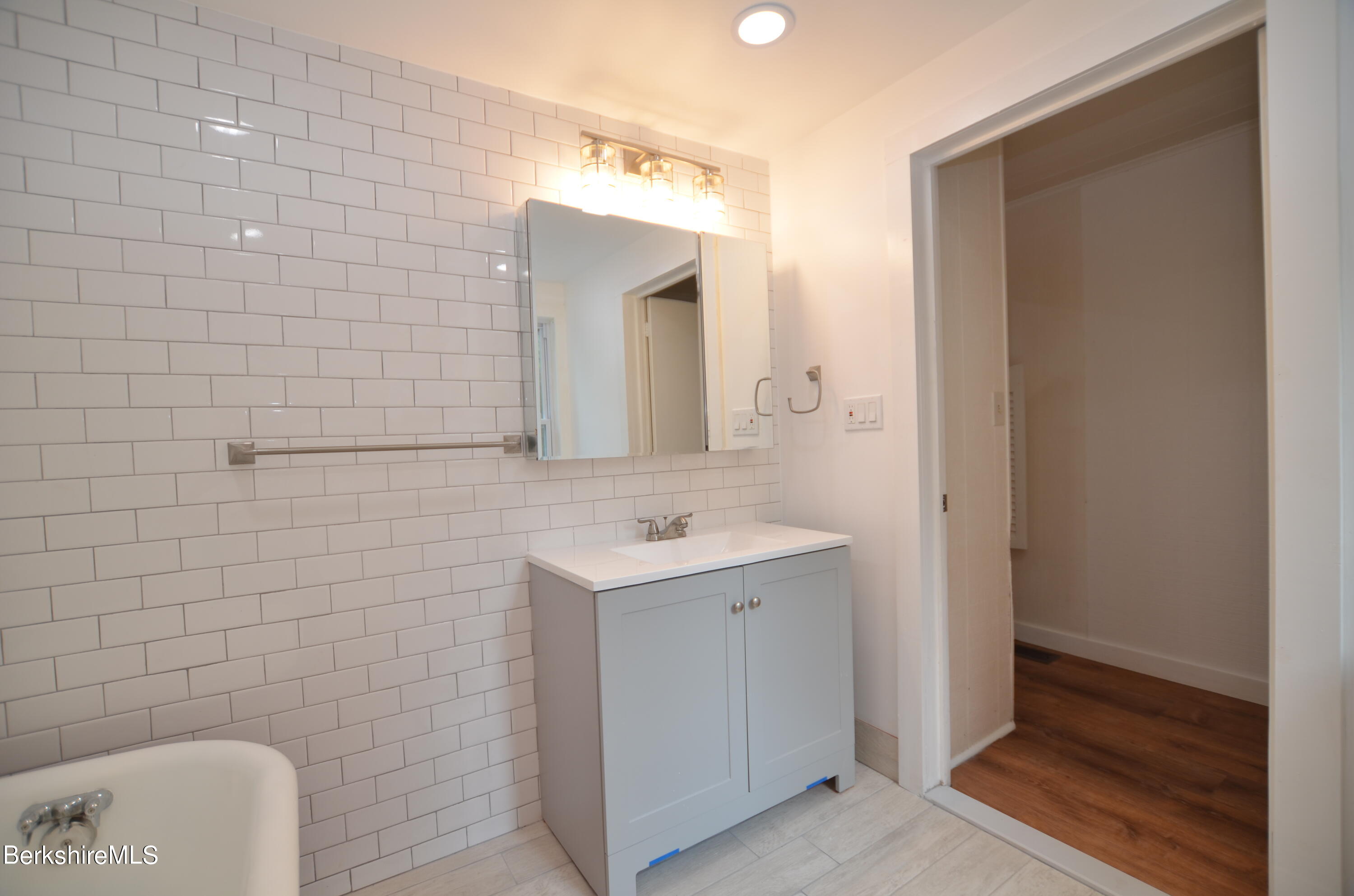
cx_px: 677
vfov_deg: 77.1
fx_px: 563
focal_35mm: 15
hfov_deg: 100.5
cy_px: 448
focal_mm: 10
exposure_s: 1/100
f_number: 3.5
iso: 100
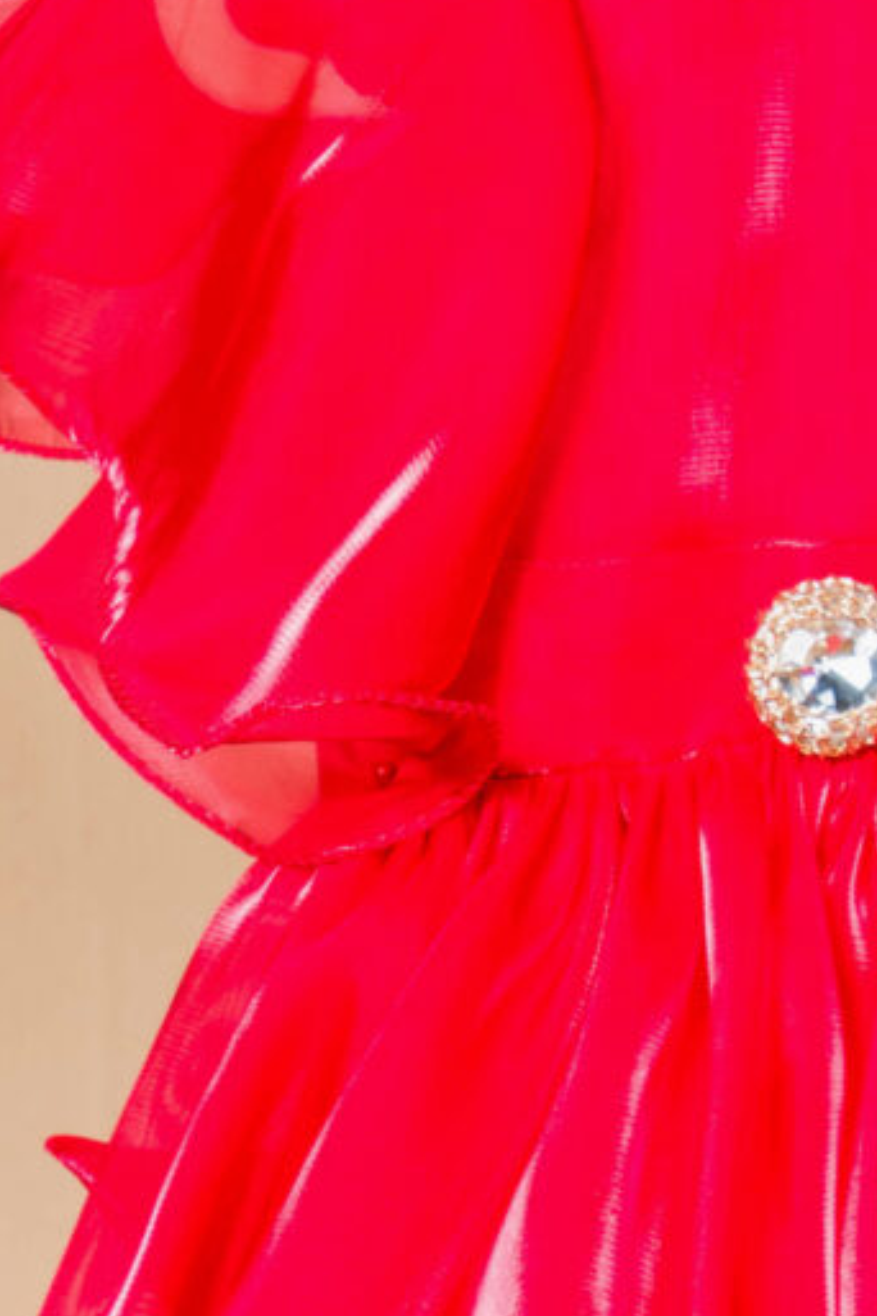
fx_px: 9573
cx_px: 959
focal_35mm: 262
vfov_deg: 7.8
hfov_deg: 5.2
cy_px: 1131
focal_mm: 70
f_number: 9
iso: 50
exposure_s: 1/200
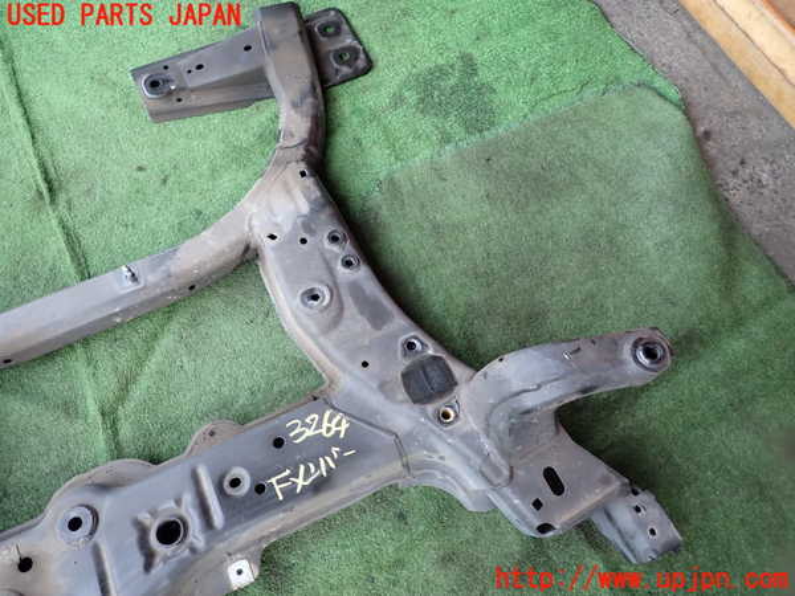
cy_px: 298
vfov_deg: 54.9
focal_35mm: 25
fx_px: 574
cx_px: 398
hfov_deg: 69.4
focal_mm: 4.5
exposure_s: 1/125
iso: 125
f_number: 2
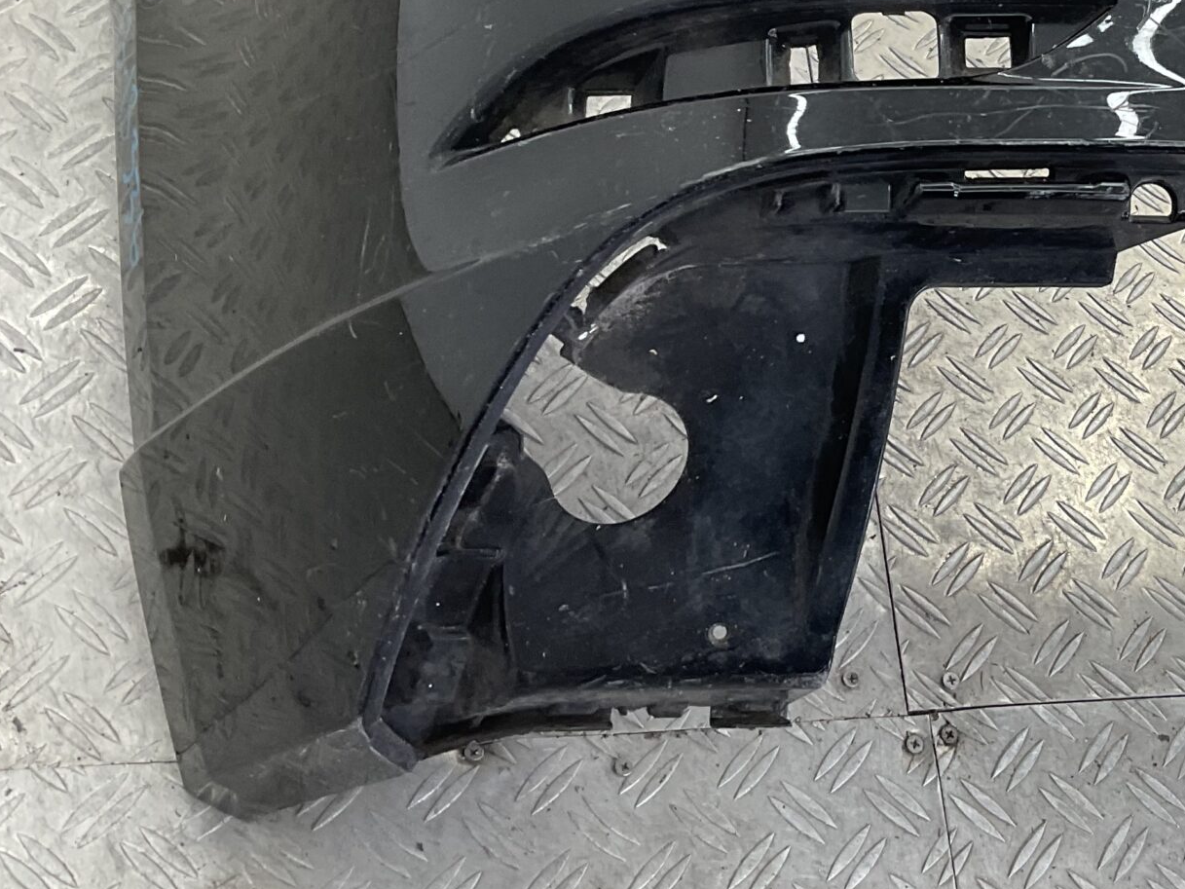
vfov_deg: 23.6
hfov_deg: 30.2
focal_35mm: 61
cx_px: 1082
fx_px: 2088
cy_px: 137
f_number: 1.8
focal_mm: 3
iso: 32
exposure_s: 1/120
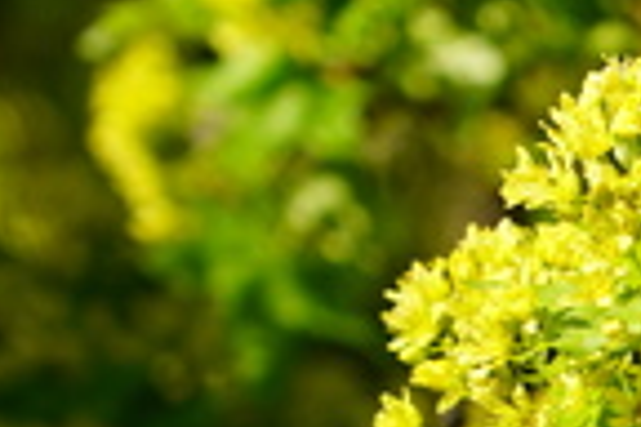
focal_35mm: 545
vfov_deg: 2.5
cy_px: 1014
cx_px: 1496
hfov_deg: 3.7
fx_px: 9703
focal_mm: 105
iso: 100
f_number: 6.3
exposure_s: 1/200
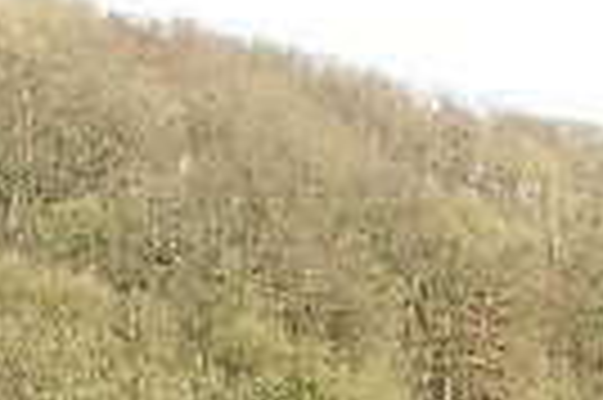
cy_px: 791
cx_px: 997
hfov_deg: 12.1
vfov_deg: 8.2
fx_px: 2677
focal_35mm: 160
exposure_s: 1/56.4
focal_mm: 8.9
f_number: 5.6
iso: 50
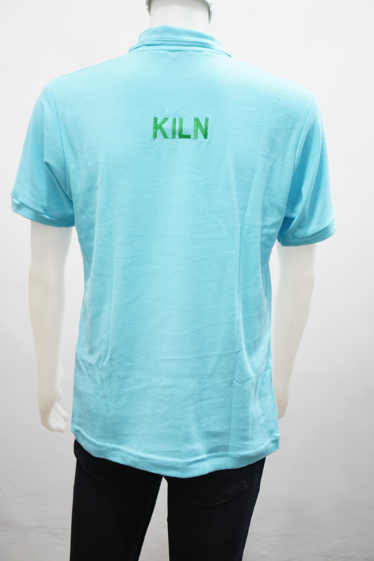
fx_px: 818
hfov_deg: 25.8
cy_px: 280
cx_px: 187
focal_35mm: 52
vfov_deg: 37.9
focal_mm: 35
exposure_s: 1/125
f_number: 1.8
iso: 800
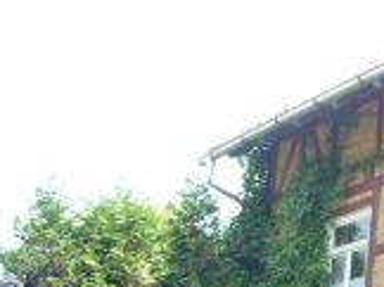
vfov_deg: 15.4
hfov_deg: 19.0
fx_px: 1052
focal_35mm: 95
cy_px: 218
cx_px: 510
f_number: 3.5
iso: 100
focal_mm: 5.2
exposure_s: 1/100
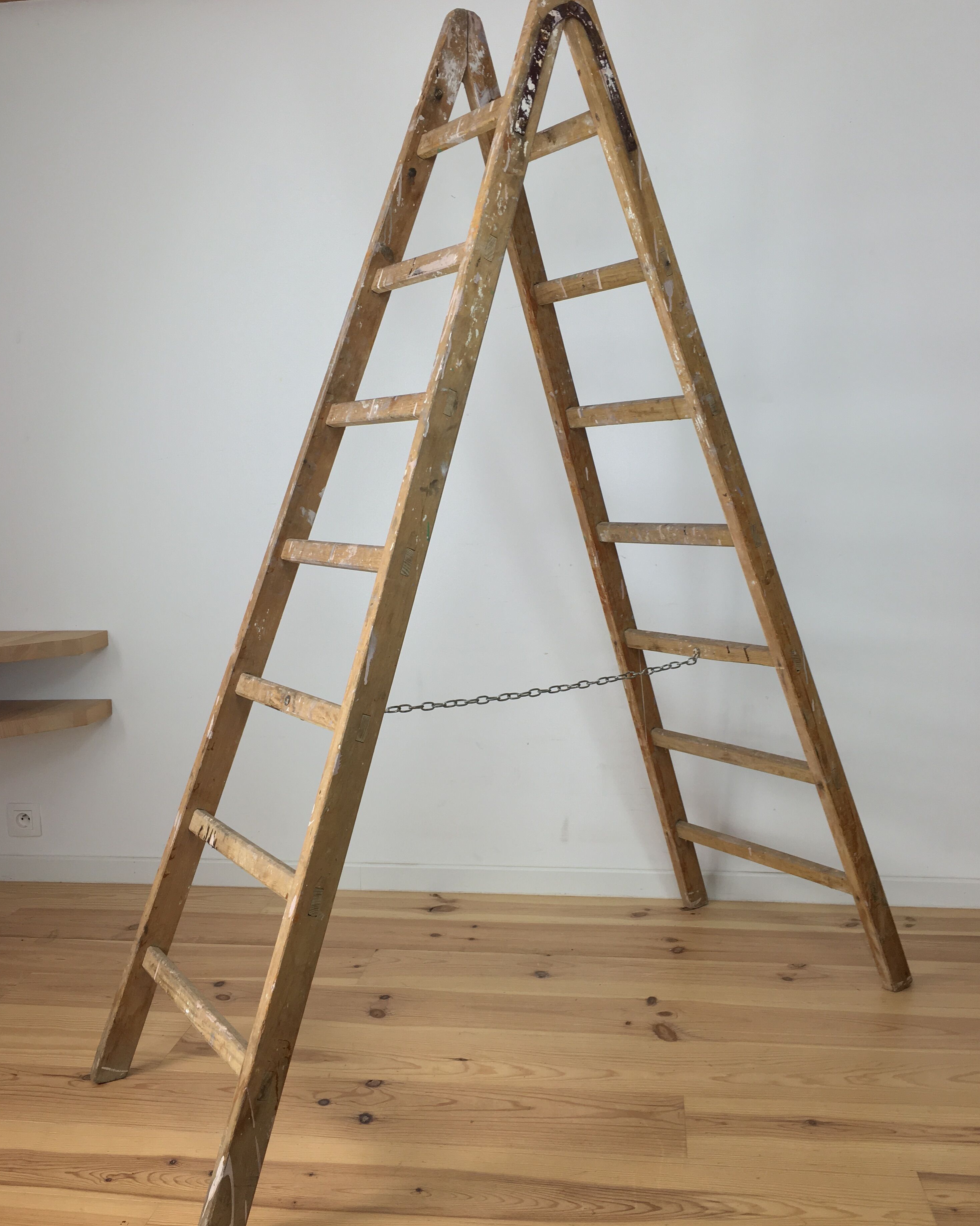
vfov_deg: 57.2
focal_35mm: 31
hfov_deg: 47.1
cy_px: 607
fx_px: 1124
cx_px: 488
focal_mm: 4.15
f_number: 2.2
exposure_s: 1/50
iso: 32
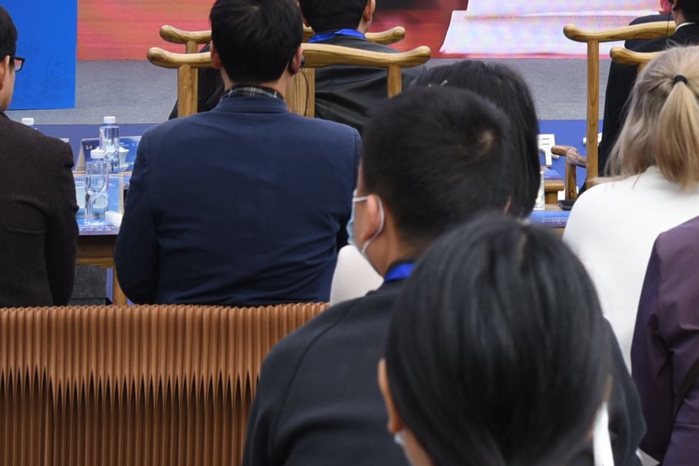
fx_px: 2951
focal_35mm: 152
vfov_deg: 8.9
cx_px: 625
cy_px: -139
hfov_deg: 13.4
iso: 500
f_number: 7.1
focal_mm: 46
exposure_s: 1/160
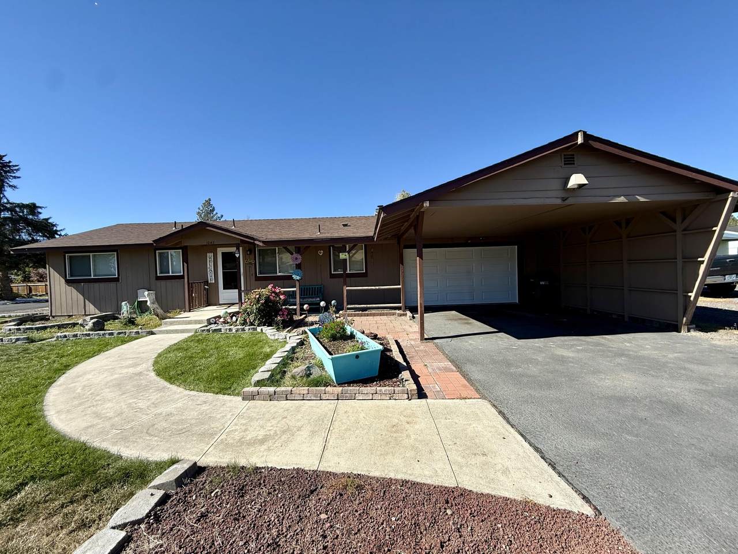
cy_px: 277
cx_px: 369
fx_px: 298
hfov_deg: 102.1
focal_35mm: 14
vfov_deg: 85.7
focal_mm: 2.22
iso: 50
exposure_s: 1/985
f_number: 2.2
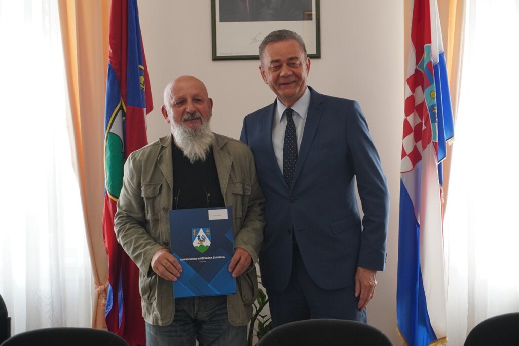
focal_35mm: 75
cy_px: 173
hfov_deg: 27.0
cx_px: 260
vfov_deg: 18.2
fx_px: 1081
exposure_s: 1/200
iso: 1250
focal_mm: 50
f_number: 5.6
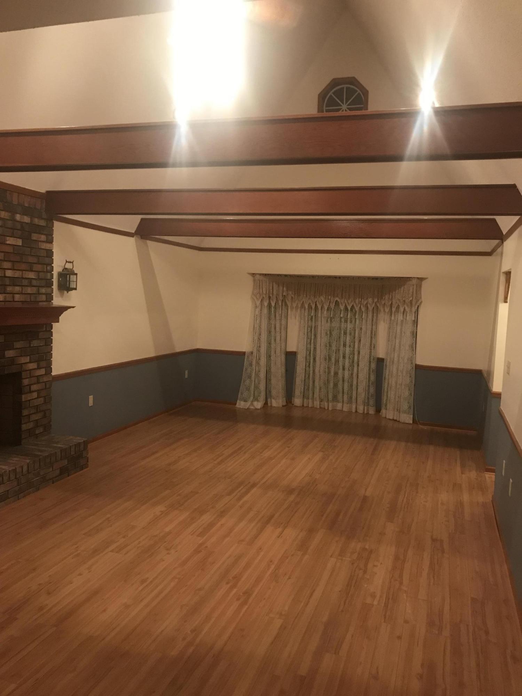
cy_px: 348
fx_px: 563
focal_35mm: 28
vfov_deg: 63.4
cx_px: 261
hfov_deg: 49.7
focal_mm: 3.99
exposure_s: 1/7
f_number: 1.8
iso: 100
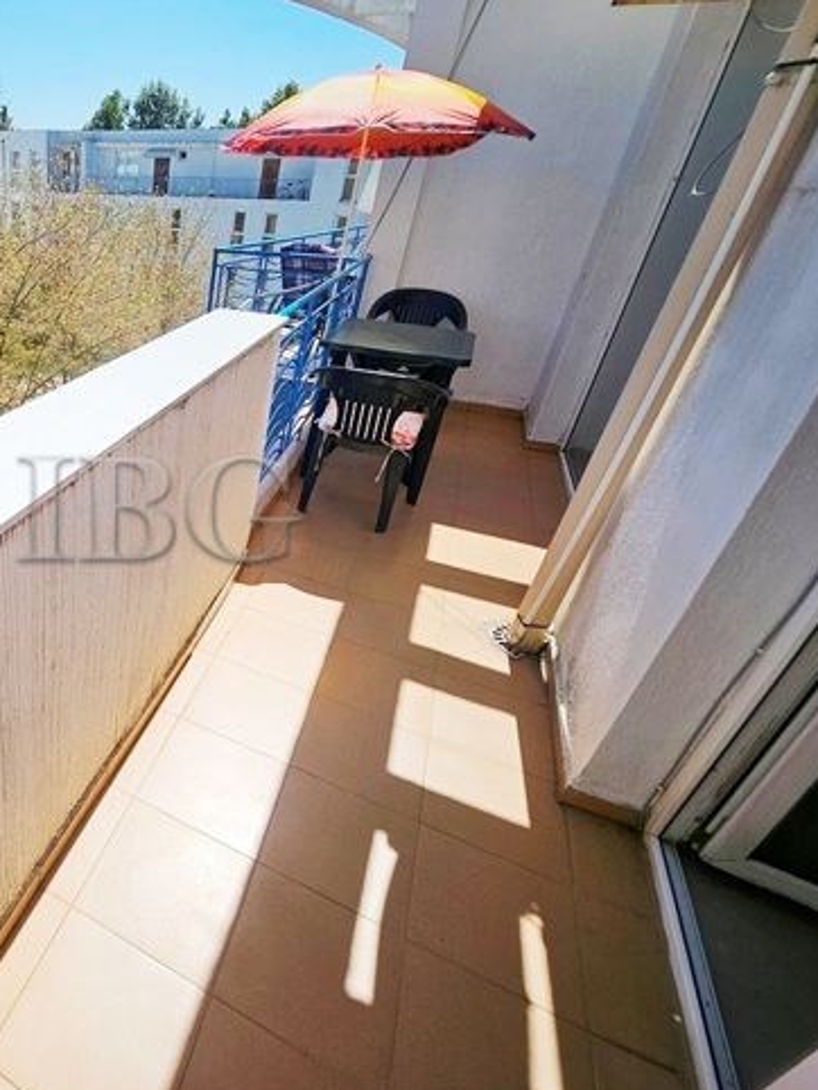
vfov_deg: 84.6
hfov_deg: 58.0
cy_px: 522
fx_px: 598
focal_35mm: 19
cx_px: 69
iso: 32
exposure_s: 1/2131
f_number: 2.2
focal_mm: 1.7
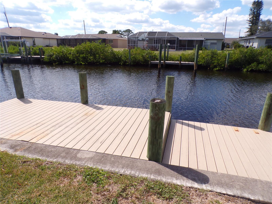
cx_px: 136
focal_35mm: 24
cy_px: 102
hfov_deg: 71.6
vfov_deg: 56.8
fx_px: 189
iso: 80
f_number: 5.8
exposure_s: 1/300
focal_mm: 4.3
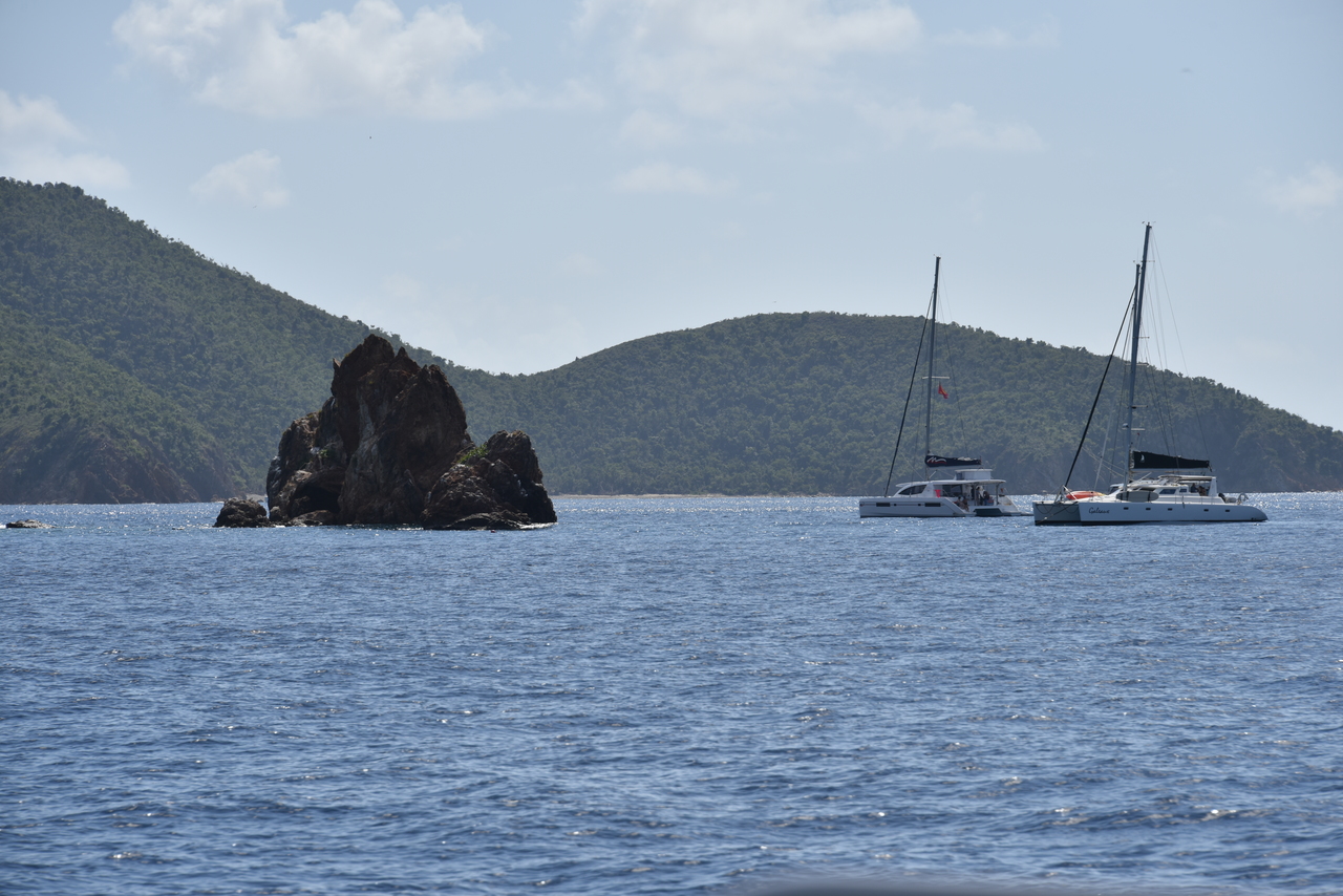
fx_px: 7462
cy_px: 448
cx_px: 672
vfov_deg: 6.9
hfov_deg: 10.3
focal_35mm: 200
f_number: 10
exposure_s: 1/400
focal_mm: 200
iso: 100
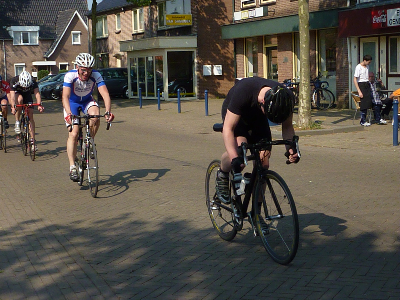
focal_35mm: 67
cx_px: 200
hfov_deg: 29.0
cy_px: 150
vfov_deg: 21.9
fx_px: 774
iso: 800
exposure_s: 1/1600
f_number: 6.3
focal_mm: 11
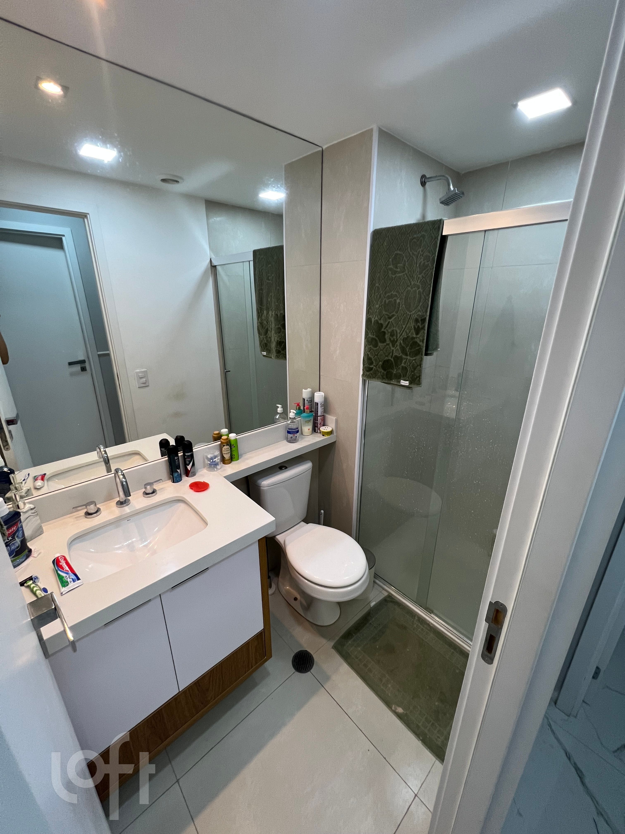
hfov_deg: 89.9
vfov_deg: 106.2
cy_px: 417
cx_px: 312
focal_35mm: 13
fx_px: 313
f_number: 1.8
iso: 200
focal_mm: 1.57
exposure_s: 1/120
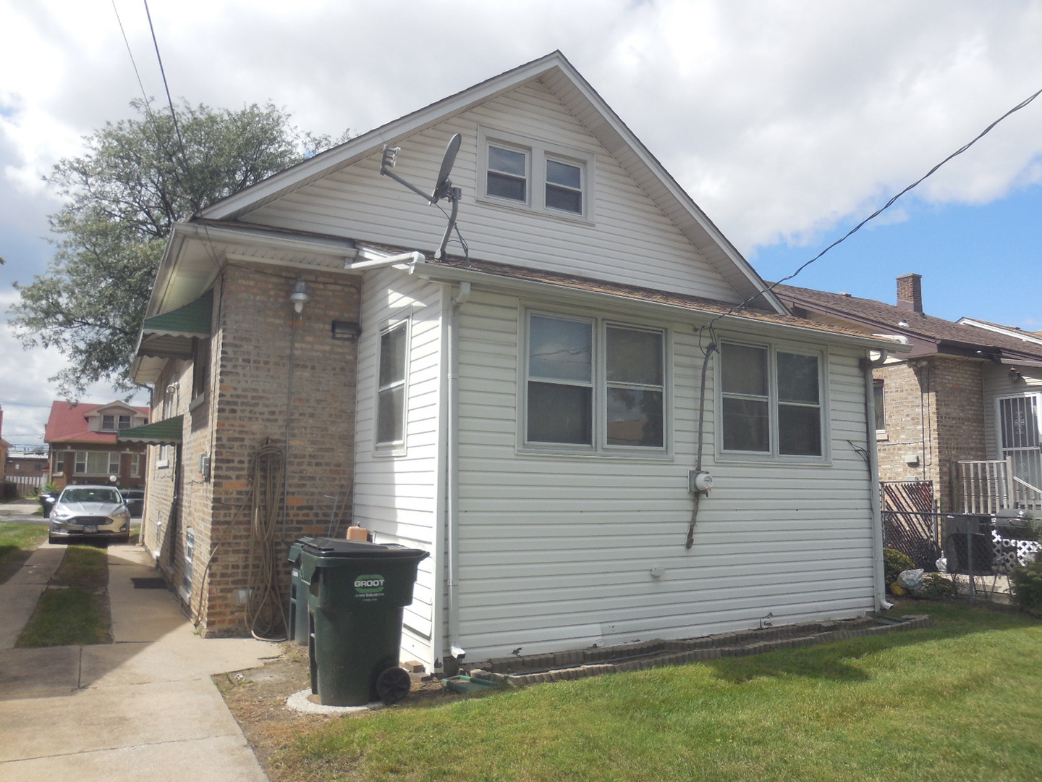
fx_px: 783
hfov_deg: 67.3
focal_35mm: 26
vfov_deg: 53.1
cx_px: 521
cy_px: 391
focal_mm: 4.6
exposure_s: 1/1250
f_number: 3.5
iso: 125
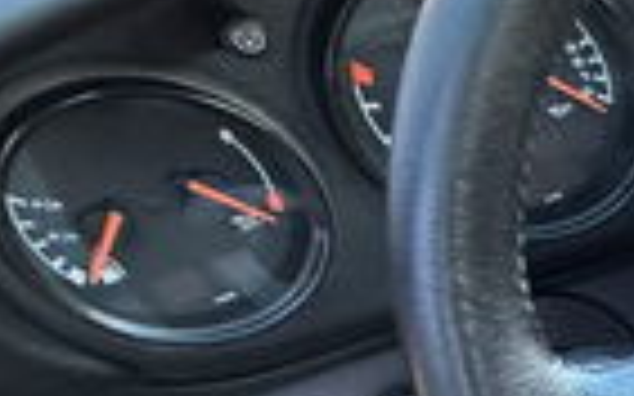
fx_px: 1399
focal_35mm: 81
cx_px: 1542
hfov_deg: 14.8
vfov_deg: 14.4
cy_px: 684
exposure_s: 1/60
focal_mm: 2.22
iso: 500
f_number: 2.2
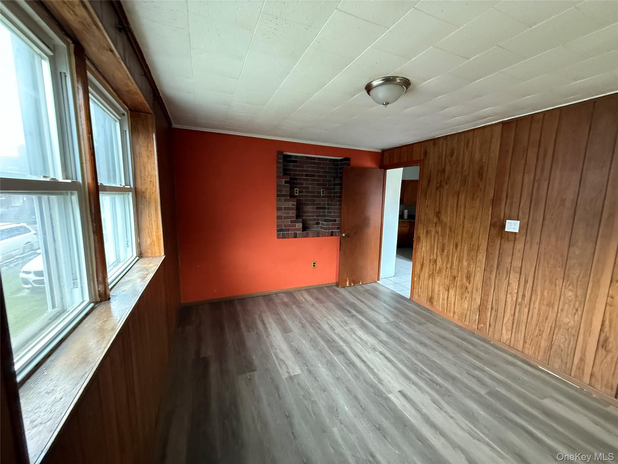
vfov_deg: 85.7
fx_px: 250
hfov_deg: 102.1
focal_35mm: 14
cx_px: 309
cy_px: 232
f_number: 2.2
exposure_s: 1/60
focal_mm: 2.22
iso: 640
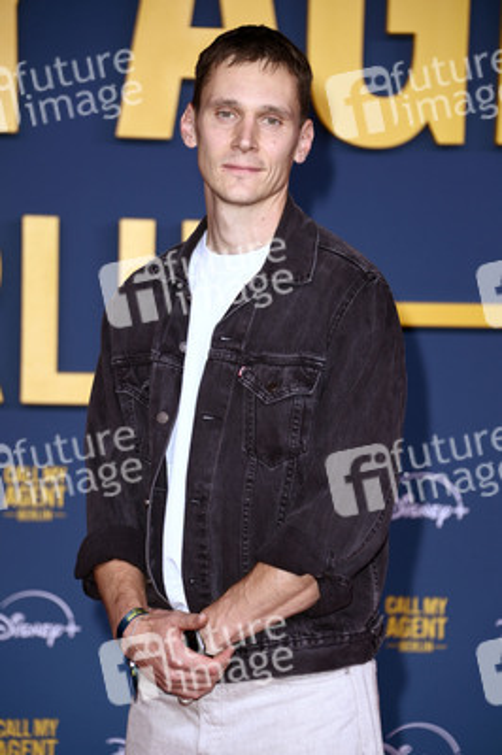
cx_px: 251
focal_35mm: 145
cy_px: 378
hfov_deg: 9.4
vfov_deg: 14.2
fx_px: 3038
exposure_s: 1/200
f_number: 5.6
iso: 800
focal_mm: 145
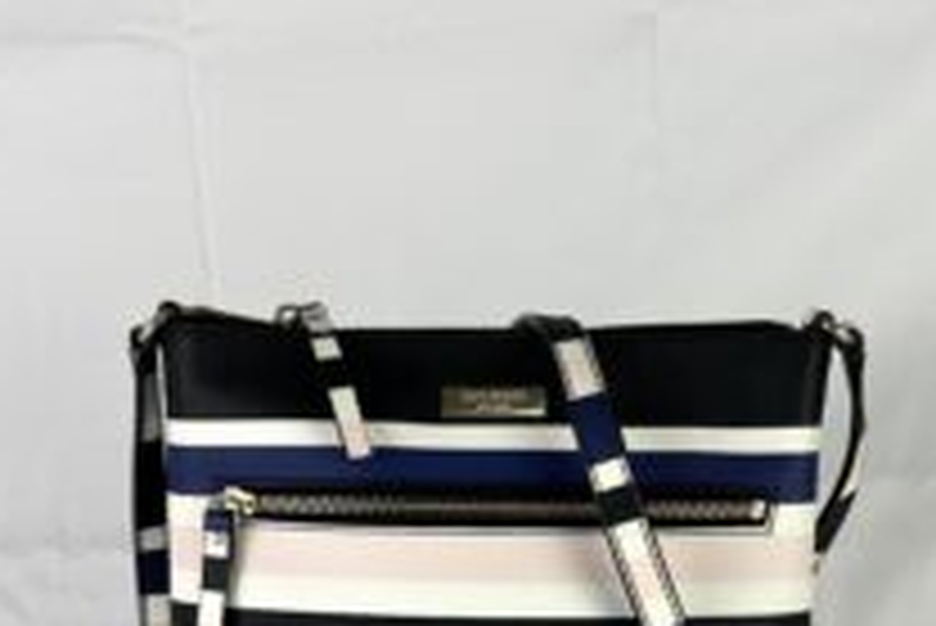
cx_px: 468
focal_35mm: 52
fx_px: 1353
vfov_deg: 25.0
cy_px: 594
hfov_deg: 38.2
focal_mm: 5.7
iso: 50
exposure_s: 1/313
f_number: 1.5
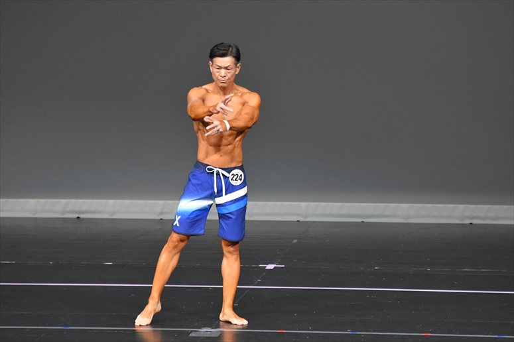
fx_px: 4923
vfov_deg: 4.0
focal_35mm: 345
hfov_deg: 6.0
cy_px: 171
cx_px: 257
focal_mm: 230
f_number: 5.6
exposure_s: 1/400
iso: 5000
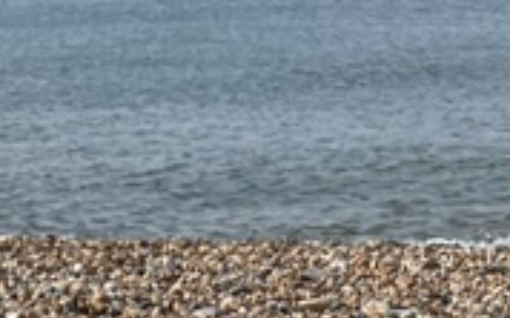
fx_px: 1778
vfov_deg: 9.0
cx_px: -49
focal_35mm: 128
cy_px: 819
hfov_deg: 15.9
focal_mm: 3.99
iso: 32
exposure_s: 1/1567
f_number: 1.8
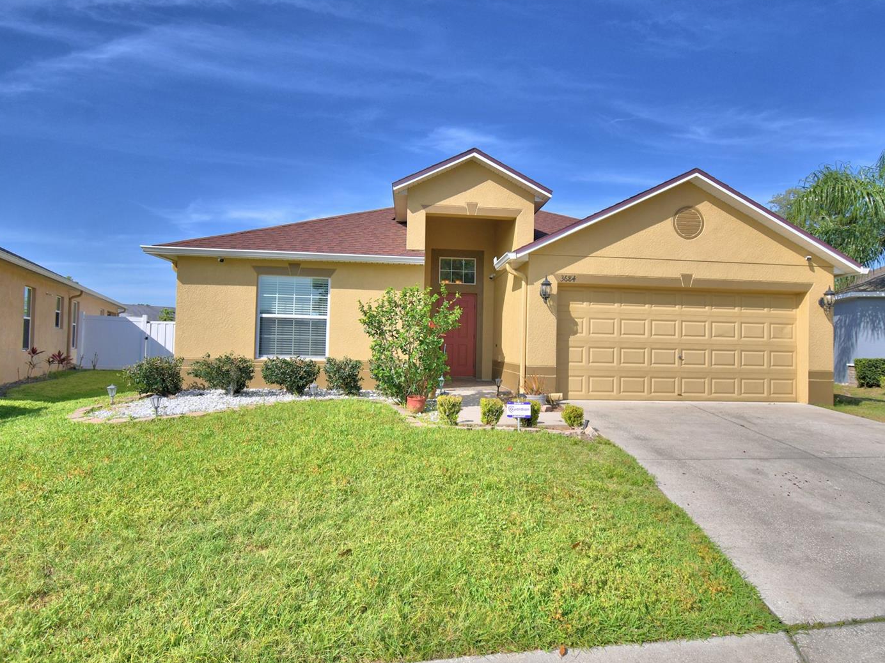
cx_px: 476
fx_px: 511
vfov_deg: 66.0
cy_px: 331
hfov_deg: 81.6
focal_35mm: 20
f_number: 4.8
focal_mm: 12
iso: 100
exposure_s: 1/1600
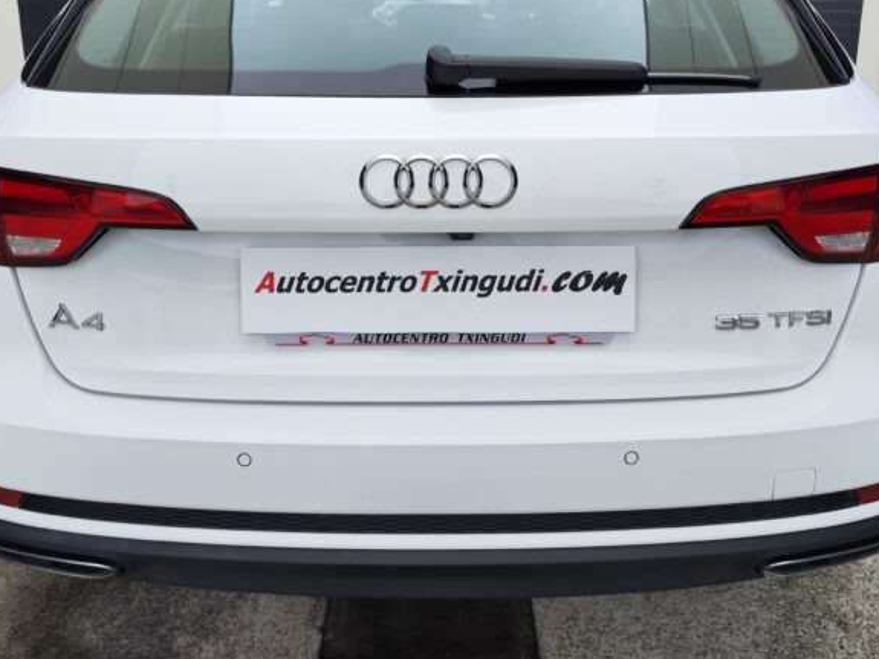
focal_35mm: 32
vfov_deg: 43.5
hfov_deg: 56.8
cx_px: 446
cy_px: 216
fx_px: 812
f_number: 1.69
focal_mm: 7.01
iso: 50
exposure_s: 1/190
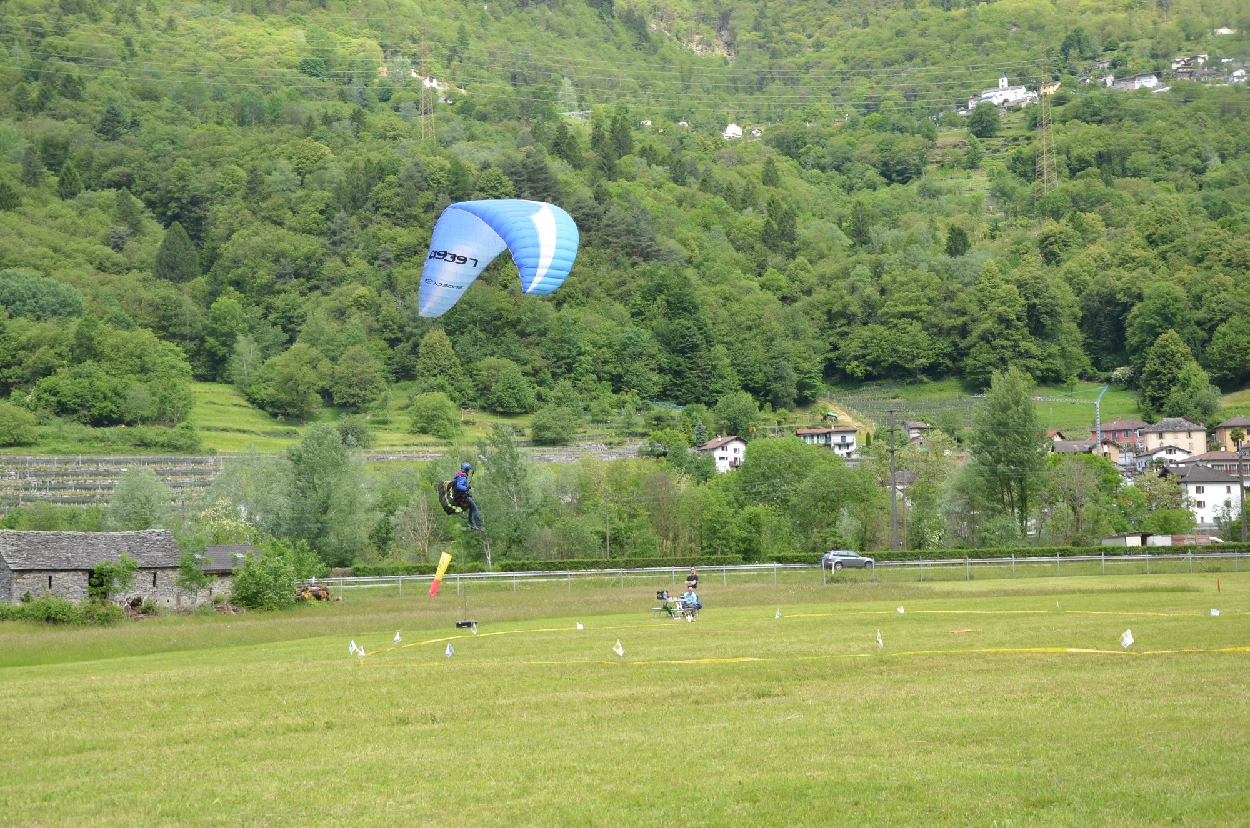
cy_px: 414
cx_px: 625
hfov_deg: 35.1
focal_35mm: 57
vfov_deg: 23.7
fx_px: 1975
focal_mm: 38
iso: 200
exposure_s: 1/200
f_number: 7.1
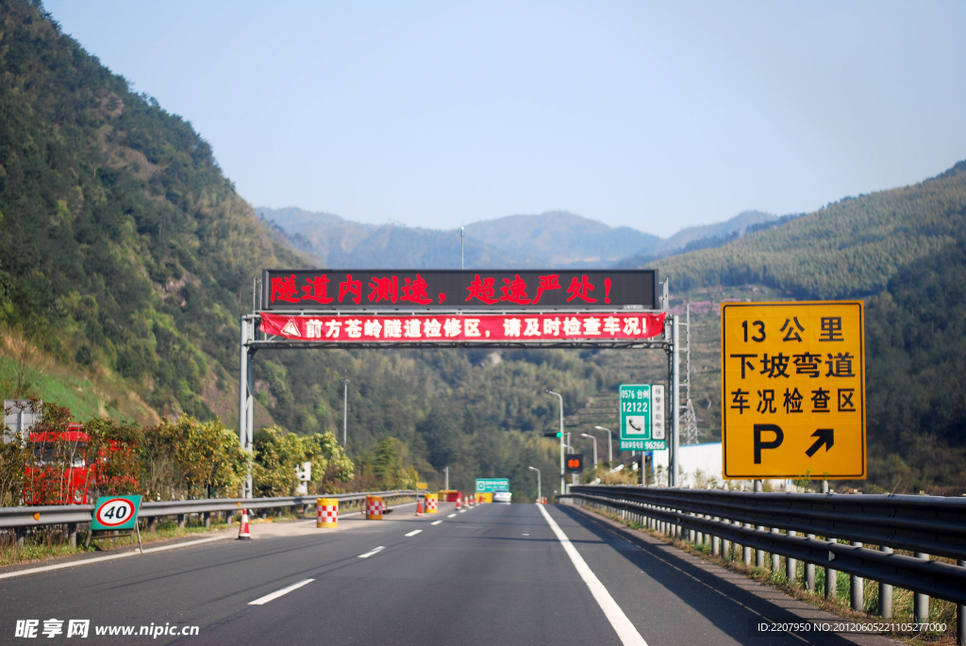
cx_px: 483
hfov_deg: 27.0
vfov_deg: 18.2
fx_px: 2014
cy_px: 323
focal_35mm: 75
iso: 100
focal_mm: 50
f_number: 1.8
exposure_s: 1/2000
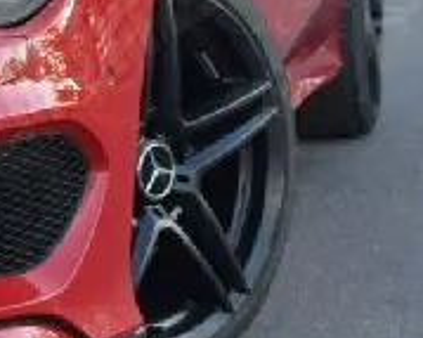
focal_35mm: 205
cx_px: -305
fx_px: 2565
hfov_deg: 9.1
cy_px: -63
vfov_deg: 7.5
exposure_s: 1/200
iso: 400
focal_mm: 26
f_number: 7.1
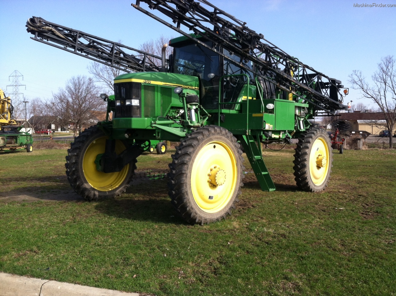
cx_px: 198
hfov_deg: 52.7
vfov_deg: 40.6
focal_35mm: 35
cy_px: 148
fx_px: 400
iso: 80
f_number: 2.8
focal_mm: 3.85
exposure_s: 1/638
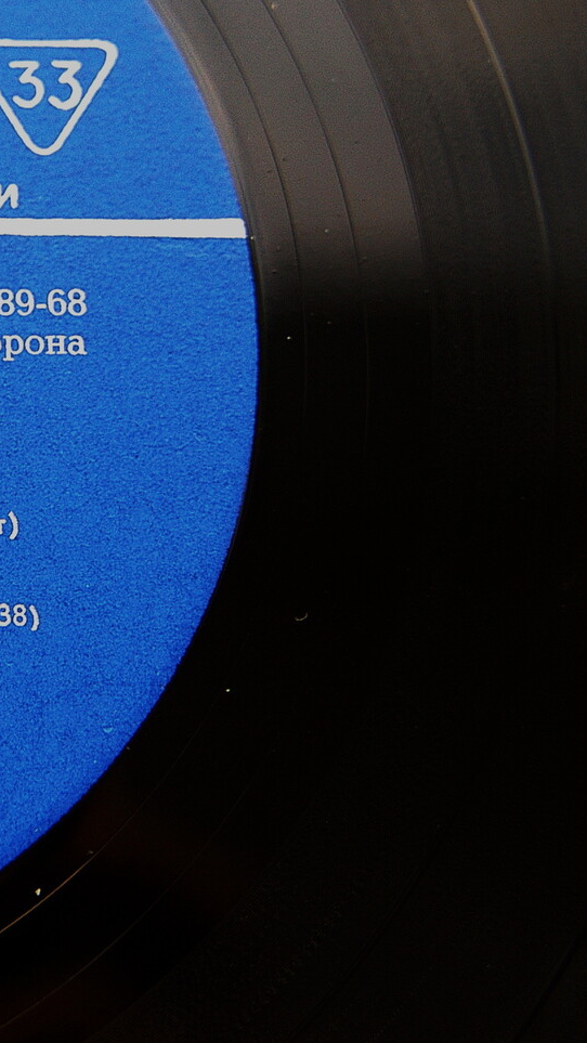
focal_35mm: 114
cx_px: -421
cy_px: 331
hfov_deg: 10.1
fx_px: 3155
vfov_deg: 18.7
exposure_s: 1/40
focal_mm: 35
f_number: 3.3
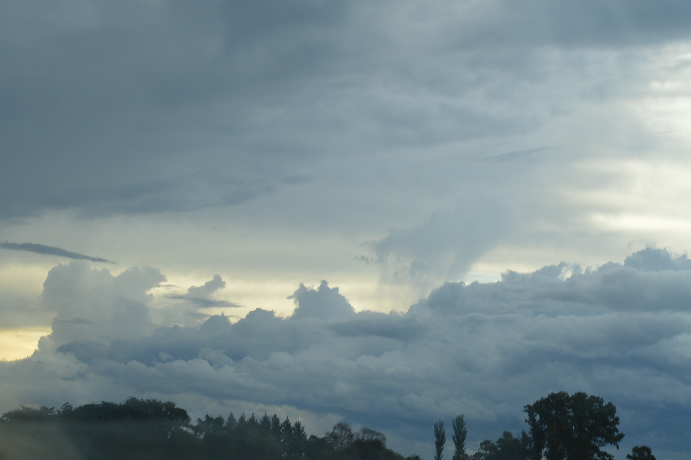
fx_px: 1726
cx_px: 436
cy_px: 278
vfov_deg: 15.2
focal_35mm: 90
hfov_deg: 22.6
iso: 100
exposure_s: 1/200
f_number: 7.1
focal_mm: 40
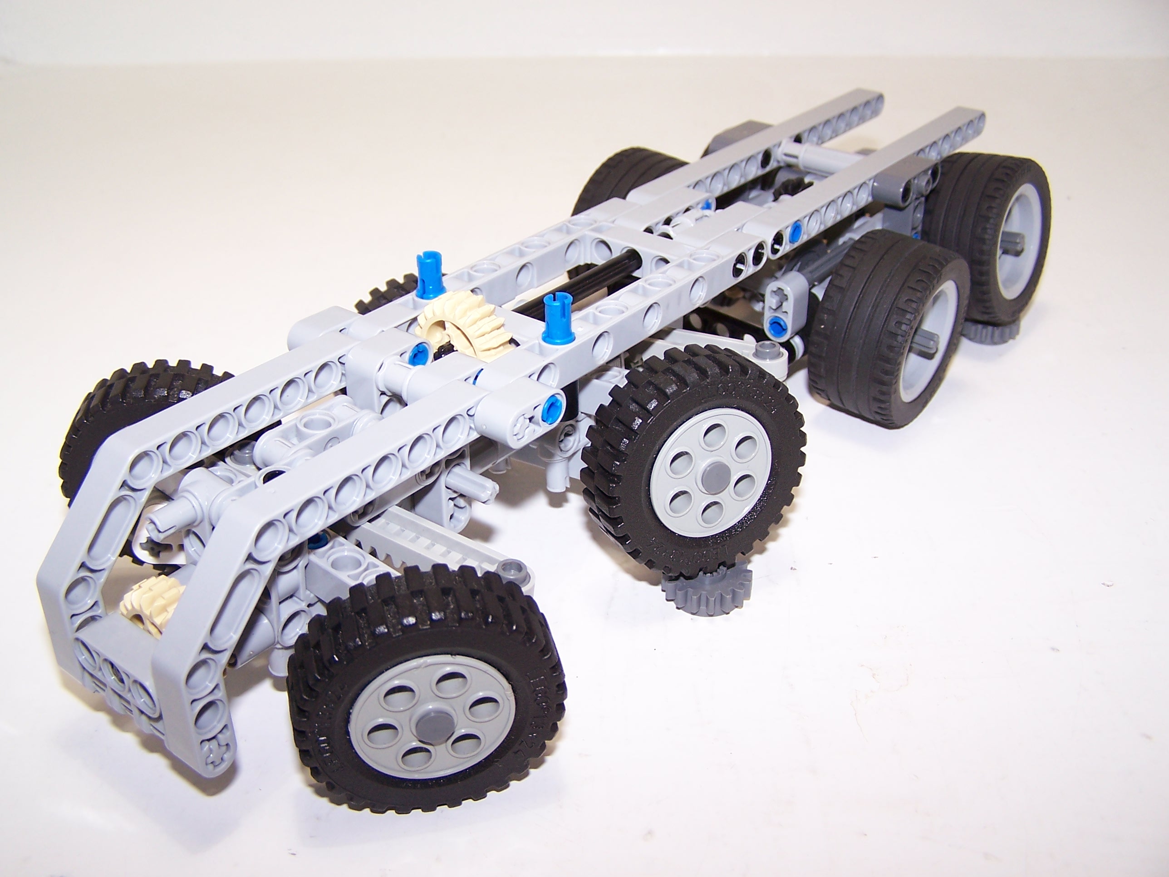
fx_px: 1283
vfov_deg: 37.7
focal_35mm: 38
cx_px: 584
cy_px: 438
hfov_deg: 49.0
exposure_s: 1/60
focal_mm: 6.3
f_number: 2.8
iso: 80
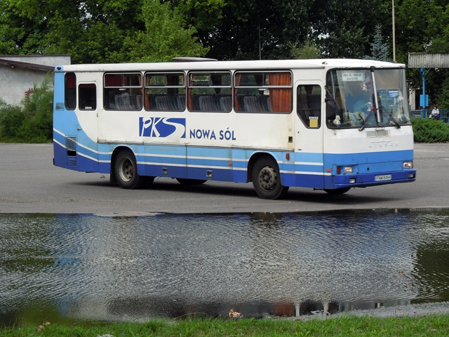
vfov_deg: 12.3
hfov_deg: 16.4
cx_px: 234
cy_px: 164
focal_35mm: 120
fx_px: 1556
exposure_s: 1/250
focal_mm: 19.1
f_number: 4.7
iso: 100
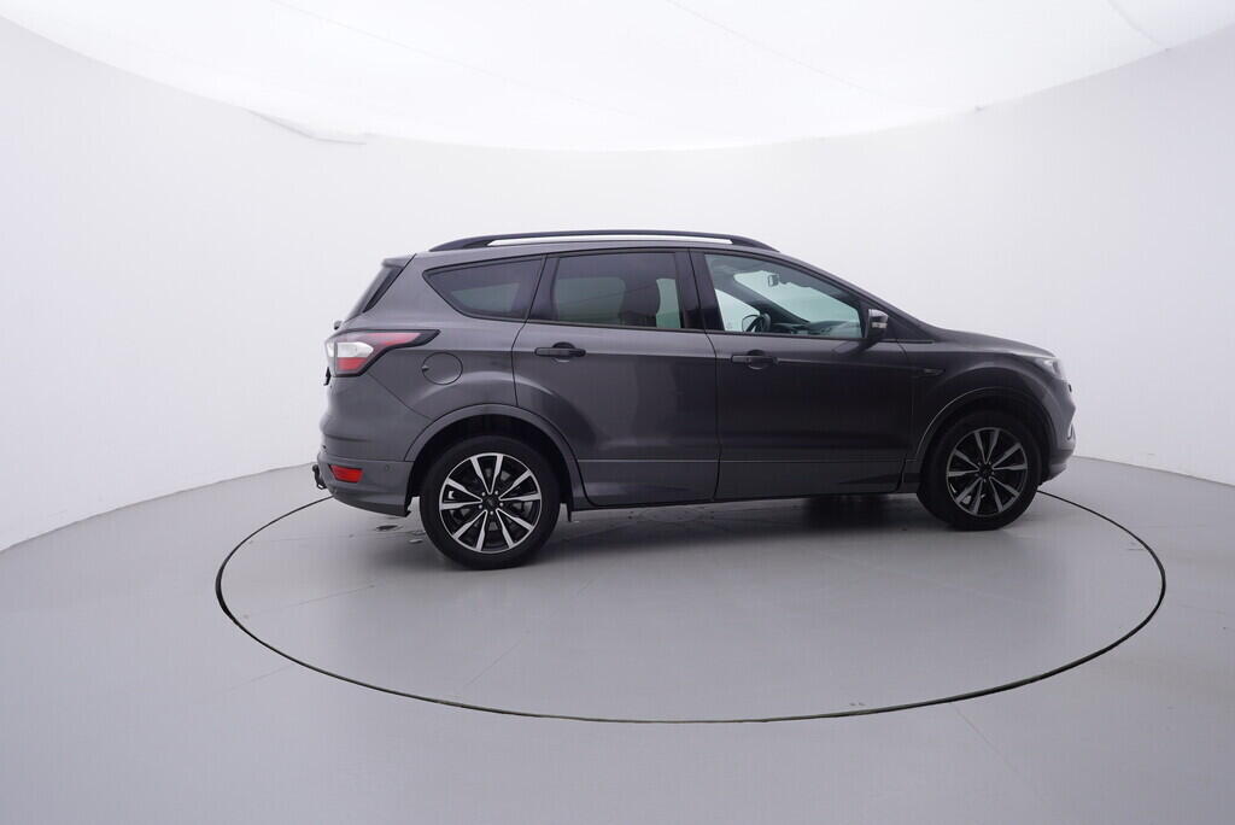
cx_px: 618
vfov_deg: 56.2
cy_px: 412
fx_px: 772
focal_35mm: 22
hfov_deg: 77.3
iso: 200
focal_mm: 15
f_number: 5
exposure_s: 1/80
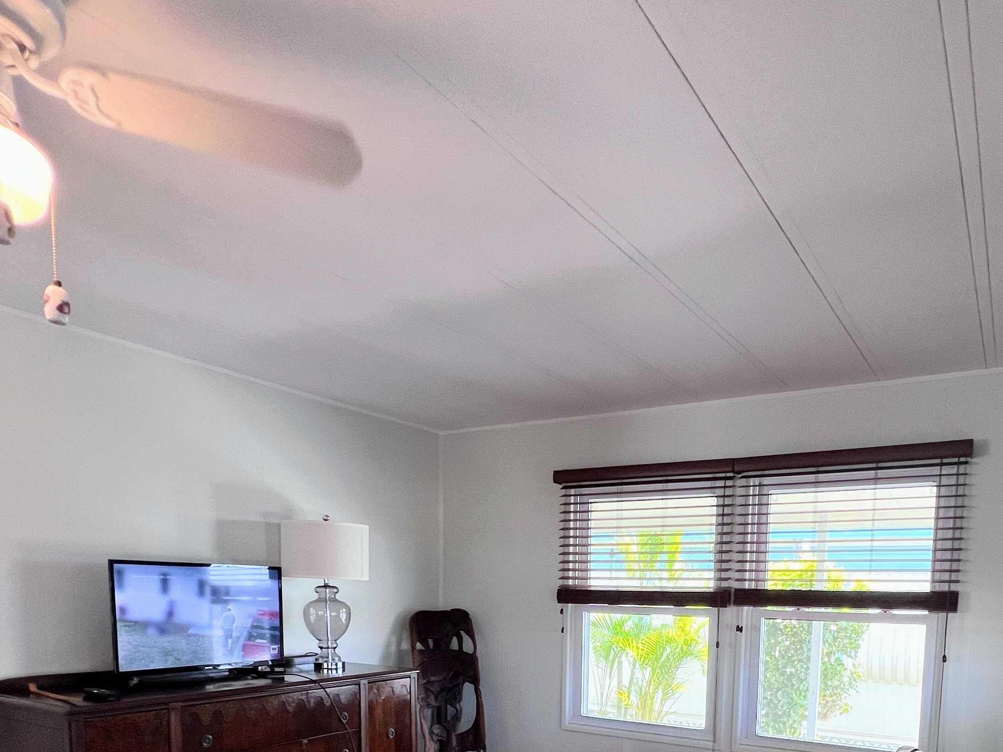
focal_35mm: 24
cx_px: 598
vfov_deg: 50.7
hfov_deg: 70.9
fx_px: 695
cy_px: 670
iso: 160
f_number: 1.8
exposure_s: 1/120
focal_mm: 1.57
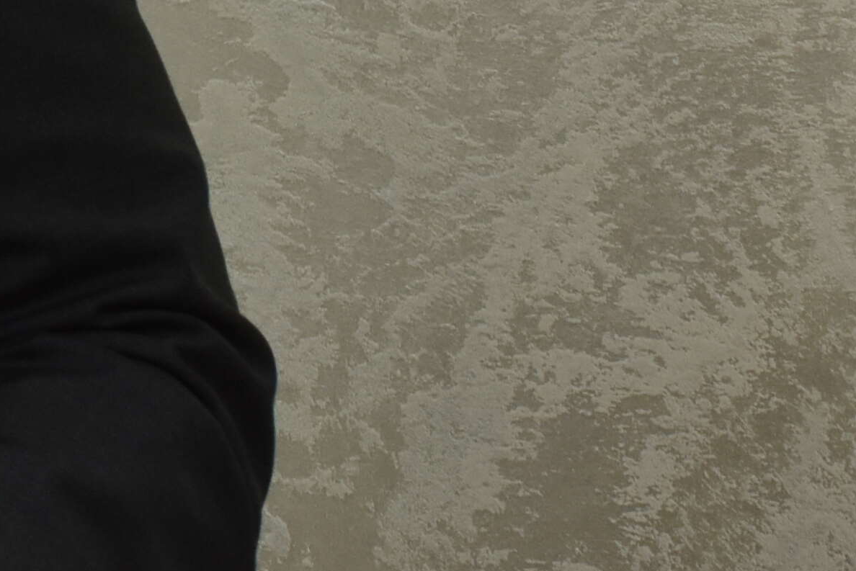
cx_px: -1713
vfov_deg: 2.7
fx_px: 12083
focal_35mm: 508
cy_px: -876
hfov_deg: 3.9
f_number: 5
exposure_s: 1/100
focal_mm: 82
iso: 640
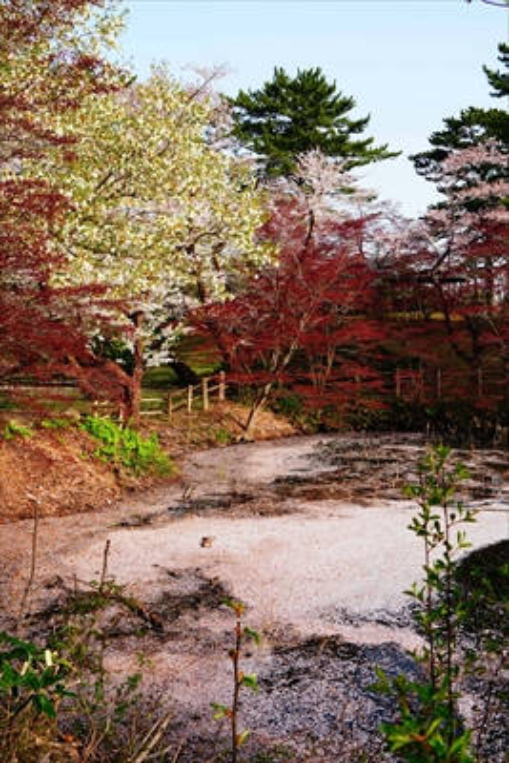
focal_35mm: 36
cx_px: 254
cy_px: 382
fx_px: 763
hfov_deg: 36.9
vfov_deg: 53.1
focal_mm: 24
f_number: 7.1
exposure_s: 1/160
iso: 100
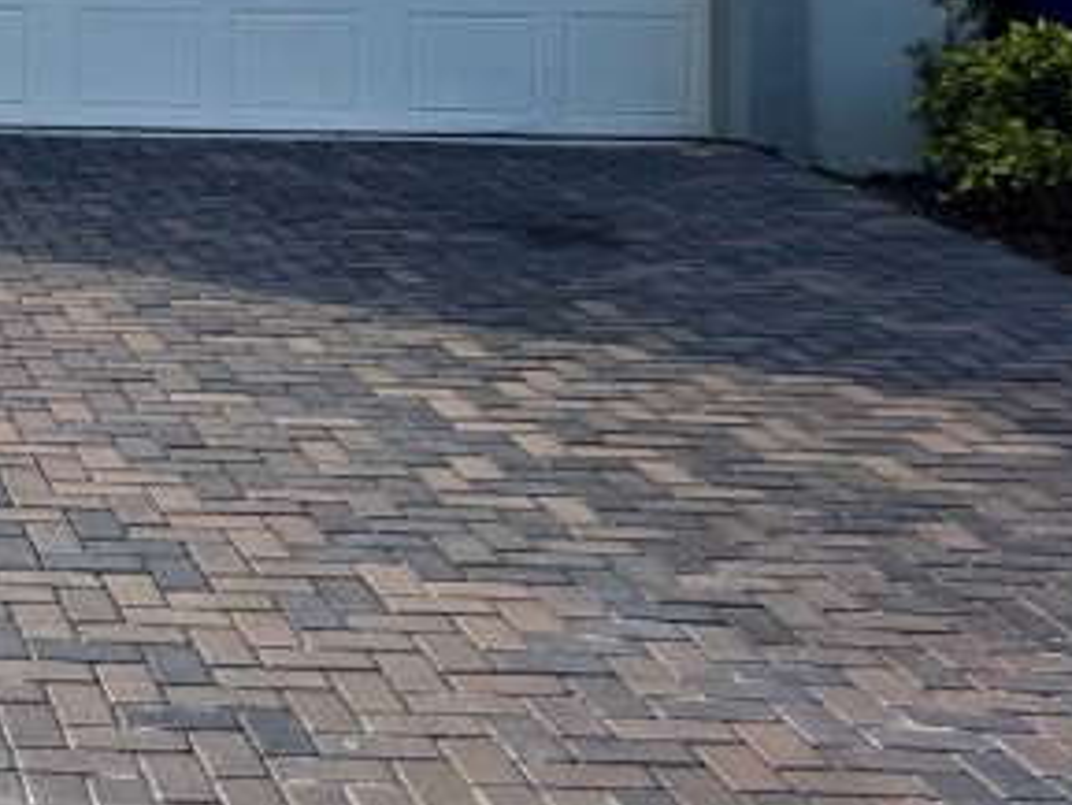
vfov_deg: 15.4
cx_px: -601
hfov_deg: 18.5
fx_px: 2850
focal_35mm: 92
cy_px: -200
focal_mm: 5.7
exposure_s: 1/4831
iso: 50
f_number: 1.5
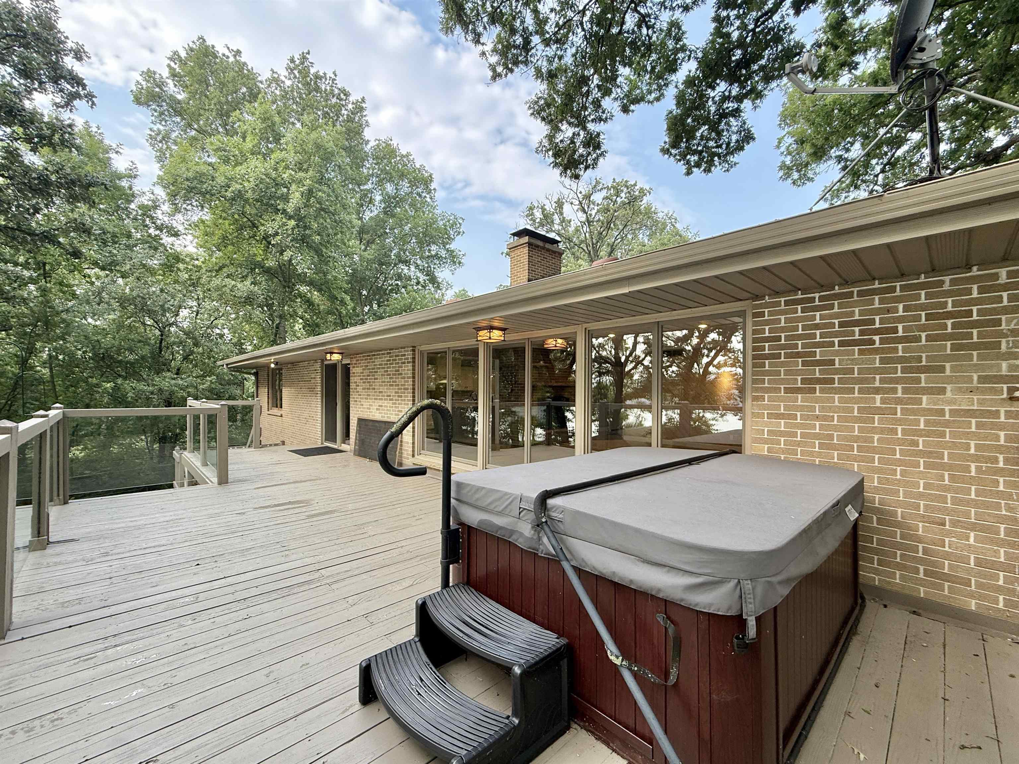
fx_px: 412
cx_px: 510
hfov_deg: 102.1
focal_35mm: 14
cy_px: 382
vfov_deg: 85.7
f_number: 2.2
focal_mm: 2.22
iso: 64
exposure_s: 1/222
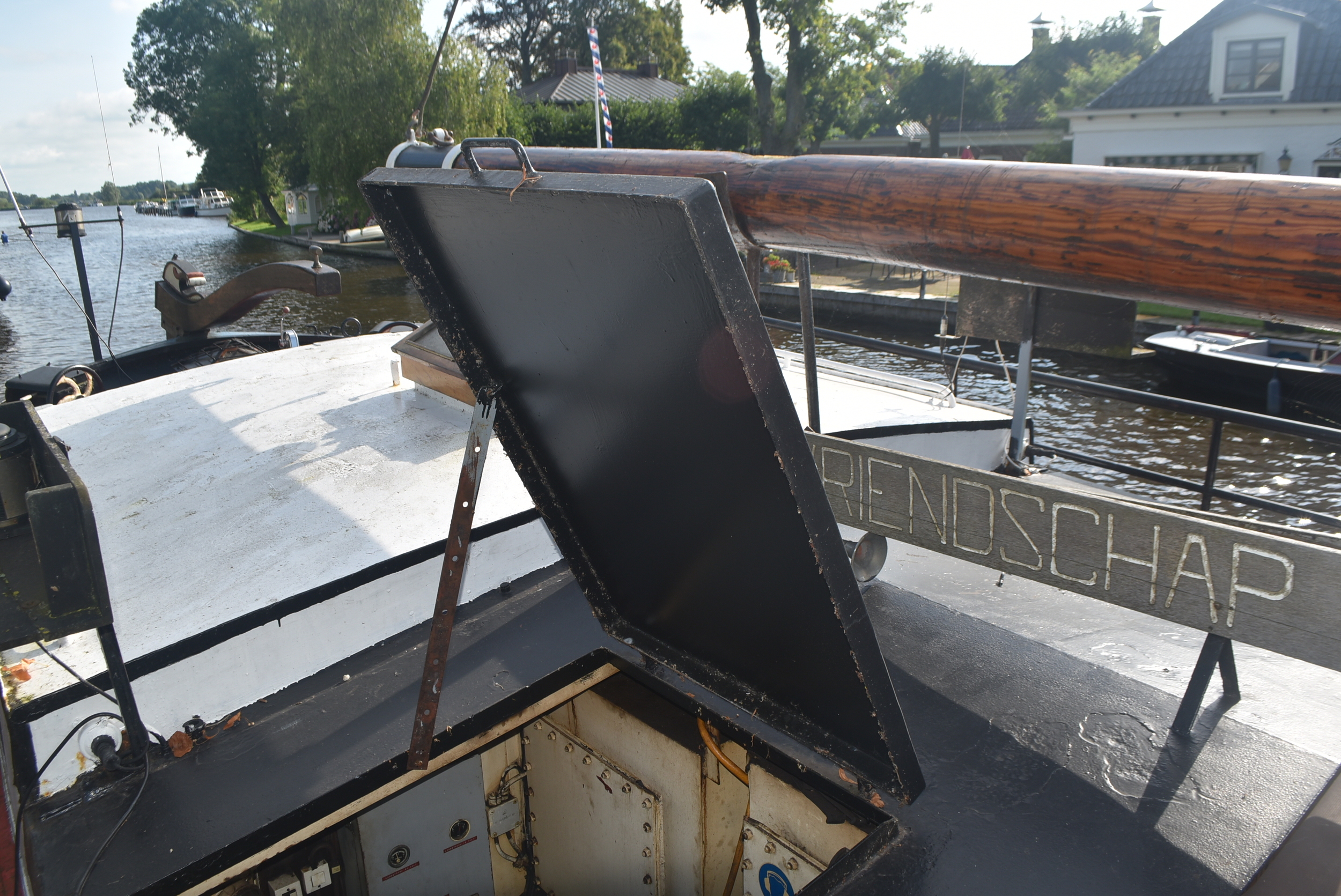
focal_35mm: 27
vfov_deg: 48.0
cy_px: 448
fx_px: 1006
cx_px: 670
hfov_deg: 67.3
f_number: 7.1
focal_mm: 18
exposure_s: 1/200
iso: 100
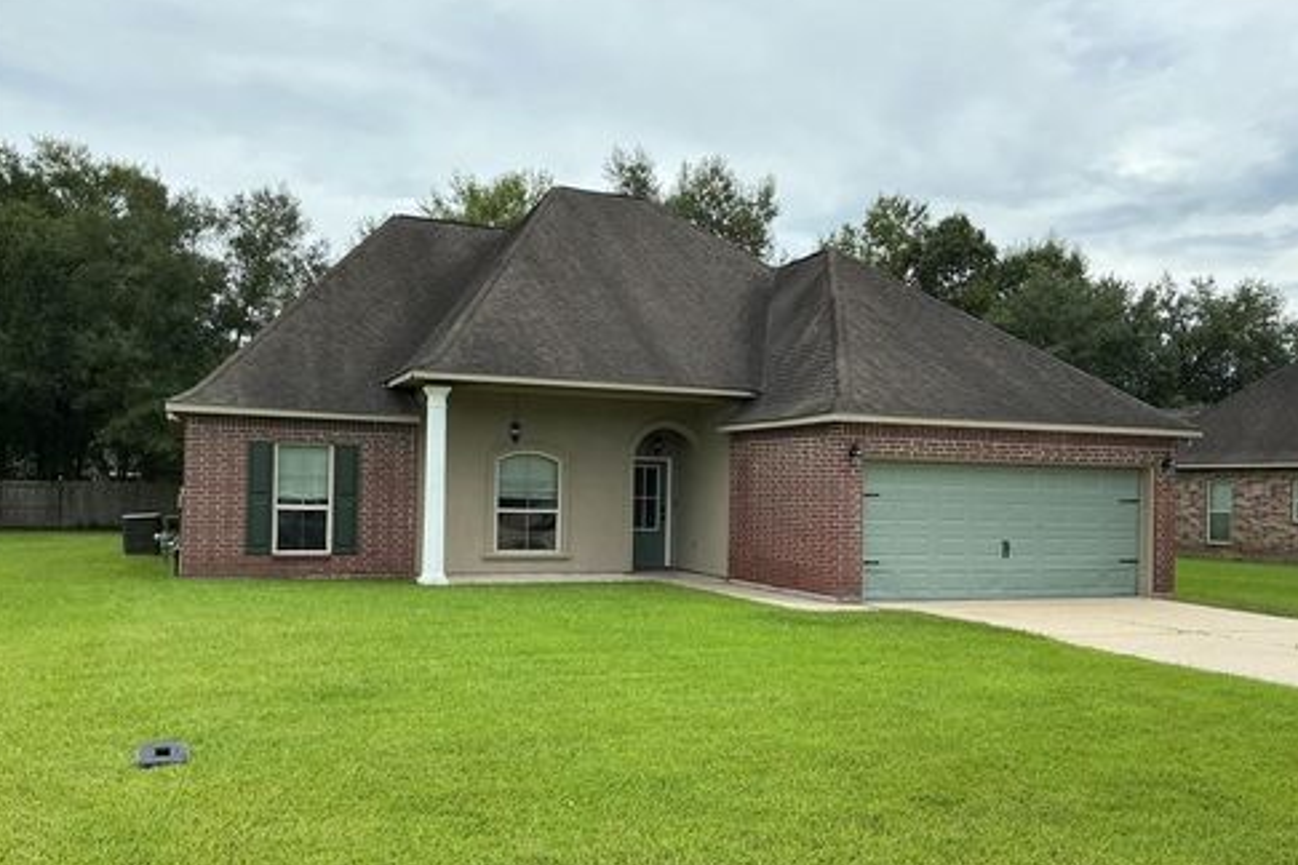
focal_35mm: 31
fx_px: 1118
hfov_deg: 60.3
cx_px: 649
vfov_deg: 42.3
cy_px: 482
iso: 25
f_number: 1.8
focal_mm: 3
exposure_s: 1/1311
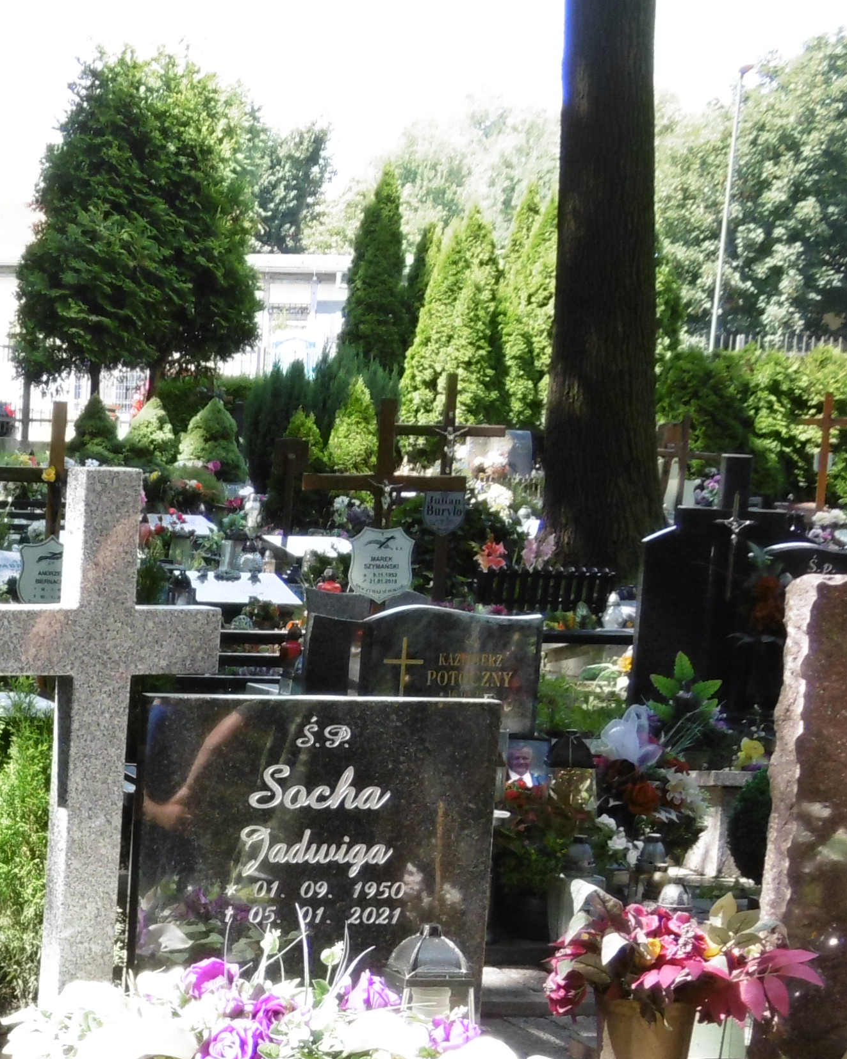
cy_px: 1029
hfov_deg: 12.5
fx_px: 3667
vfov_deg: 16.1
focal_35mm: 117
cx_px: -411
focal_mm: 7.7
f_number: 3.8
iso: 100
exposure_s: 1/100
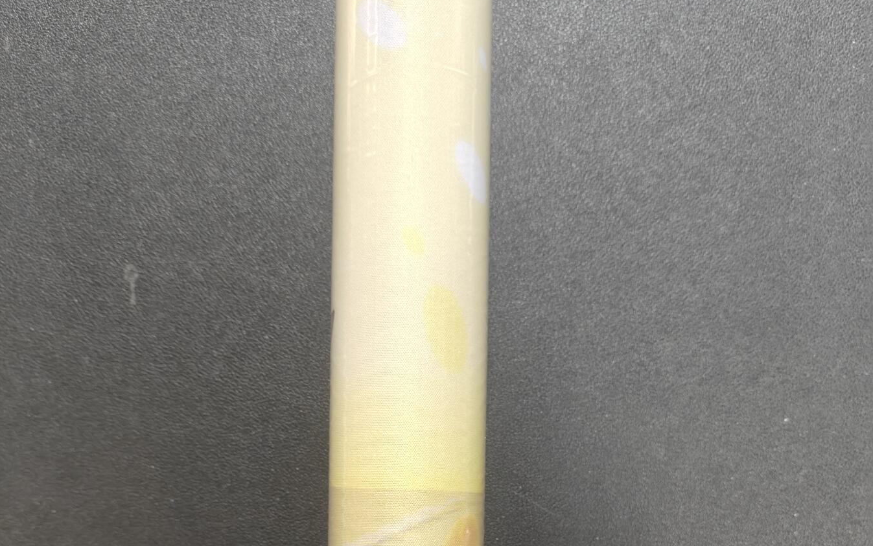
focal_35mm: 34
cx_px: 436
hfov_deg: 56.7
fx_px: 809
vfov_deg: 34.9
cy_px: 501
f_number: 1.8
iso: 250
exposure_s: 1/33
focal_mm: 5.59
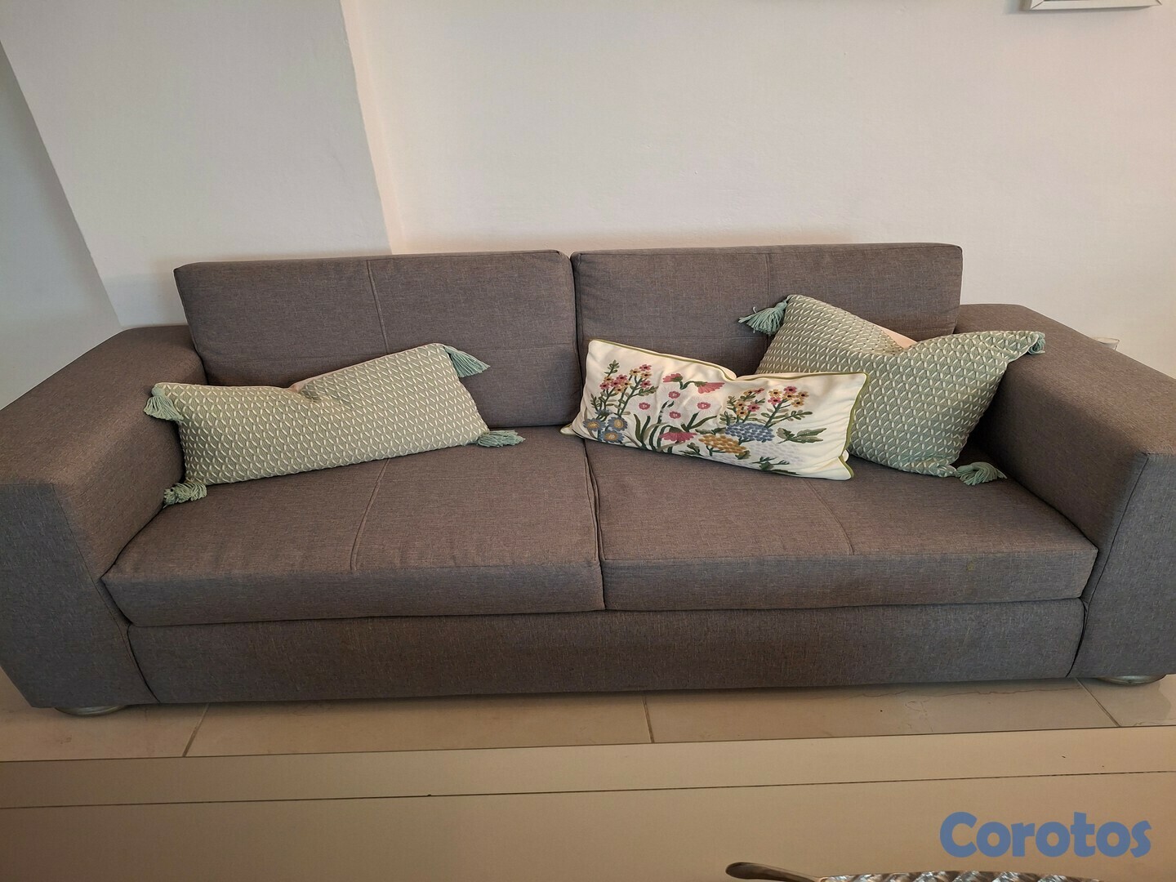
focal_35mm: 25
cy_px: 441
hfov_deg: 69.4
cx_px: 588
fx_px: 849
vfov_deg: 54.9
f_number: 1.8
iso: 320
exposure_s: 1/60
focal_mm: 4.69
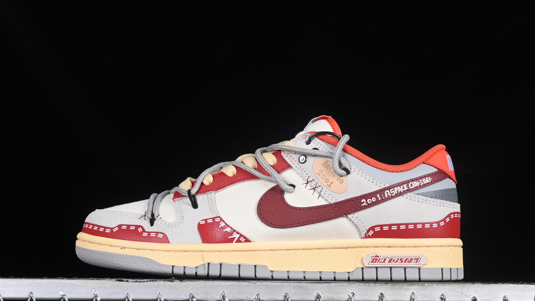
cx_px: 268
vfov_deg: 15.3
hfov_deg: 26.9
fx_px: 1121
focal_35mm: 79
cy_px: 173
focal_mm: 50
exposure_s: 1/80
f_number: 8
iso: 160
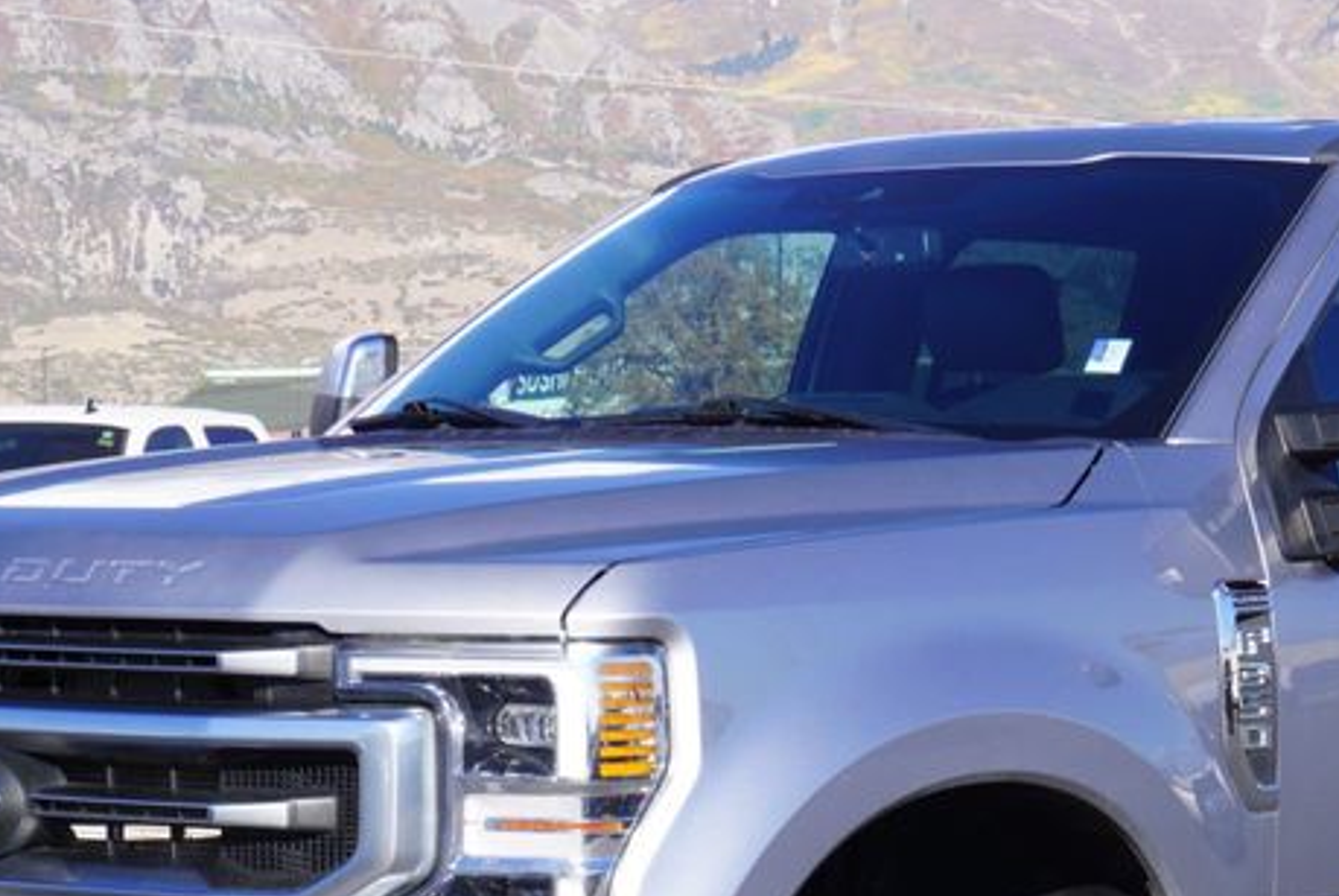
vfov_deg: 11.6
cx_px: 1001
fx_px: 4360
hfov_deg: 17.4
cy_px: 876
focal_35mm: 117
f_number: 10
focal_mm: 35
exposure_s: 1/125
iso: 100
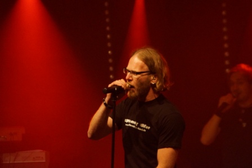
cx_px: 126
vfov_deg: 3.7
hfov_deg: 5.5
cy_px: 84
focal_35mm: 375
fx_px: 2623
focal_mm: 250
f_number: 6.3
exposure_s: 1/60
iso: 3200
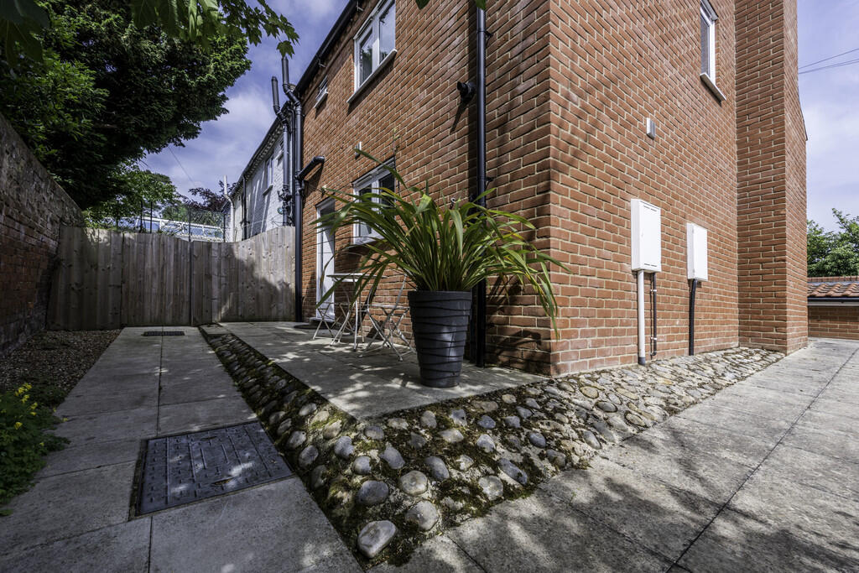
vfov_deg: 81.2
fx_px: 334
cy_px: 286
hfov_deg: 104.2
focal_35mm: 14
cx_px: 430
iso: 100
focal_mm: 14
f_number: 8
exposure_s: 1/500
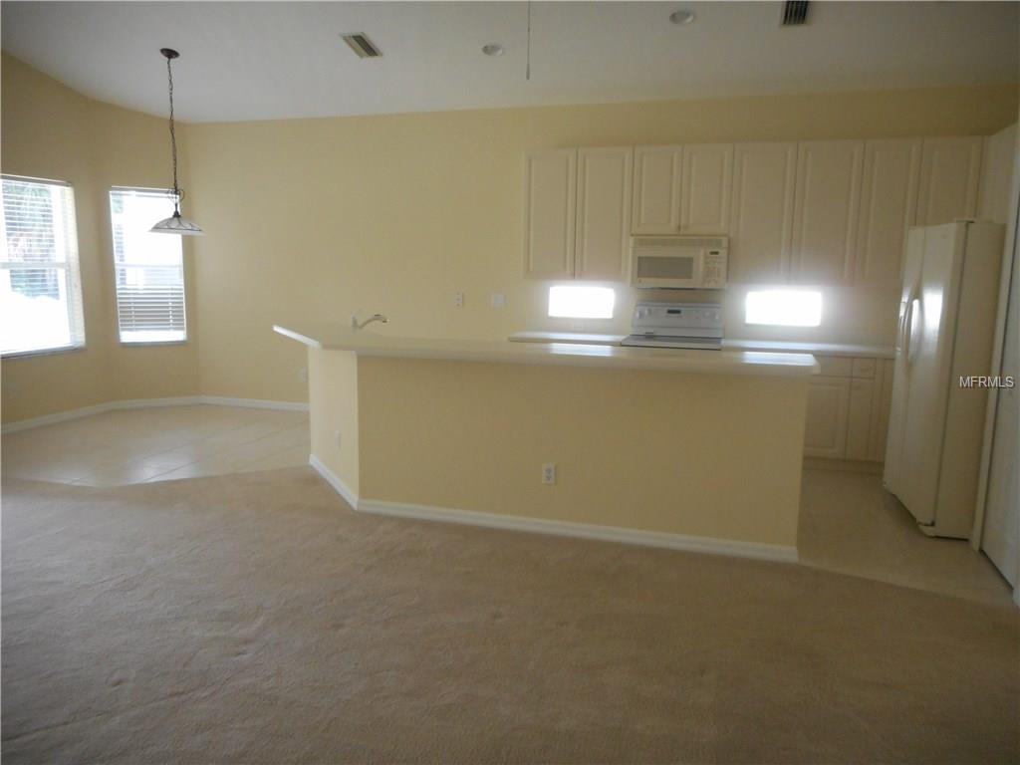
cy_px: 382
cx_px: 510
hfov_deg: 69.4
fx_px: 737
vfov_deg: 54.9
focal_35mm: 25
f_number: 3.7
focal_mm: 4.5
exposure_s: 1/30
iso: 320
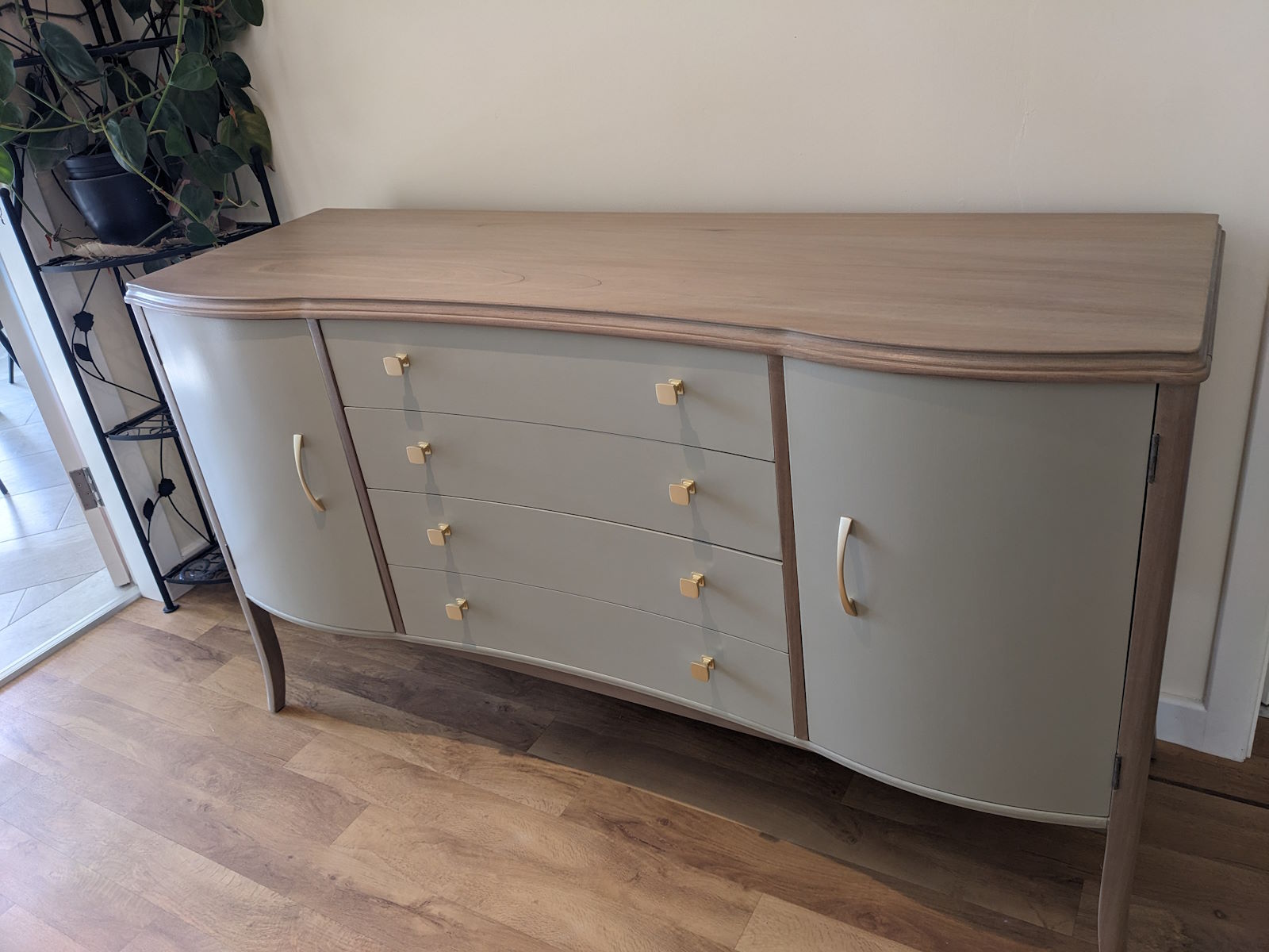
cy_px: 476
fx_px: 990
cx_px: 634
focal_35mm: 27
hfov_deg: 65.3
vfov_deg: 51.4
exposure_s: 1/99.9
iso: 65
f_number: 1.73
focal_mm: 4.38
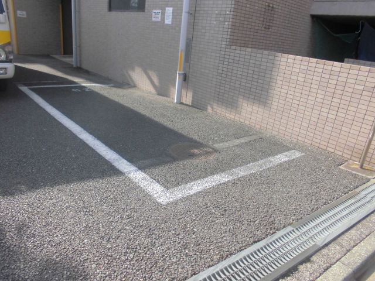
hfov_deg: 67.3
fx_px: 282
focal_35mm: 26
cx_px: 188
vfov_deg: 53.1
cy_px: 140
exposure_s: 1/200
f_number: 3.5
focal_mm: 4.6
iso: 100
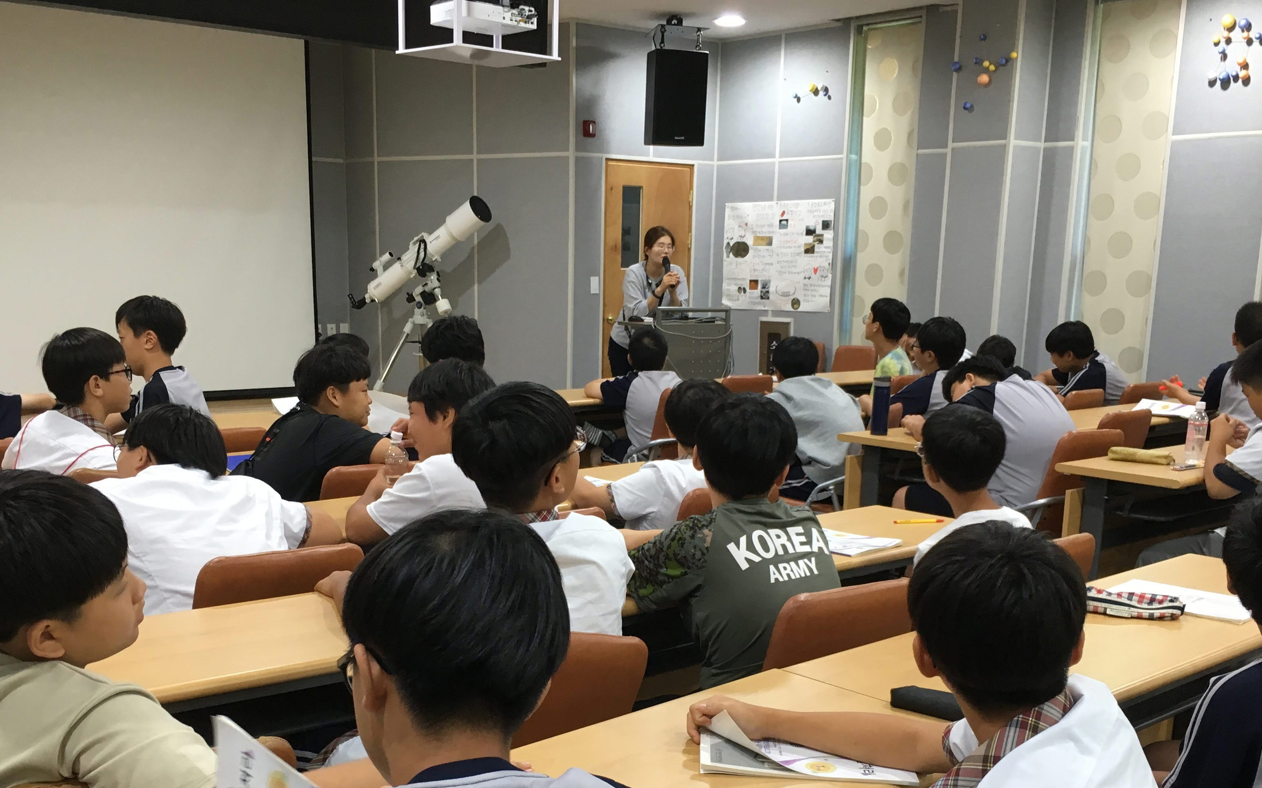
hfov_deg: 49.3
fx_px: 1376
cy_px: 588
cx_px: 603
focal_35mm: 40
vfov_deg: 31.4
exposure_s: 1/30
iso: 64
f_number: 2.2
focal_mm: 4.15
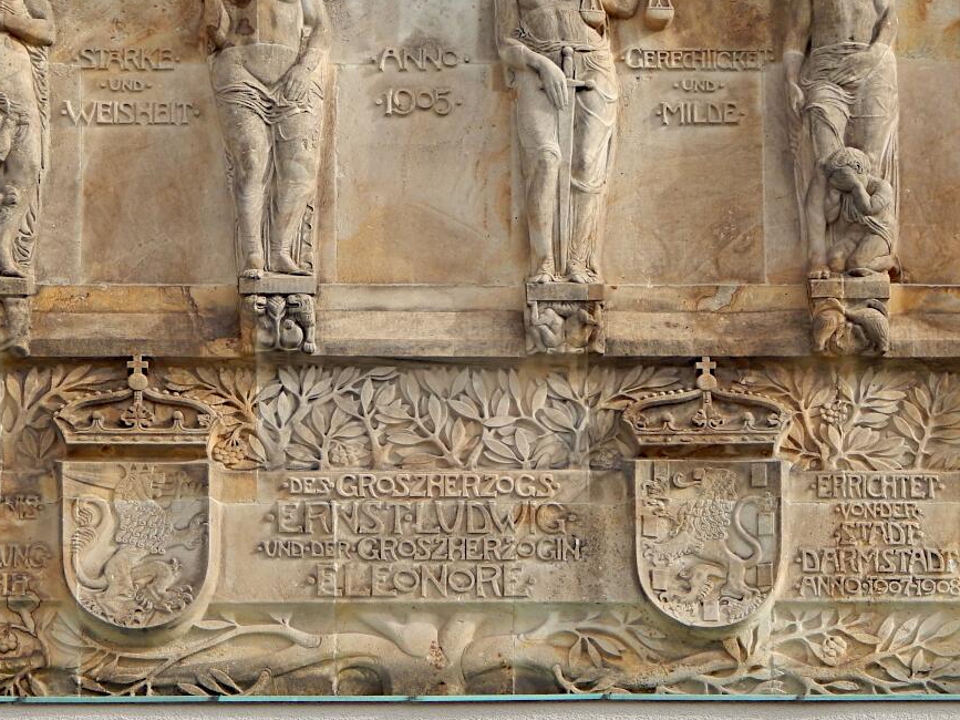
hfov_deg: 16.5
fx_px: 3300
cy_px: 225
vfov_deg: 12.4
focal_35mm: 119
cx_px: 421
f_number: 4.3
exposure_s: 1/400
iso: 125
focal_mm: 15.3
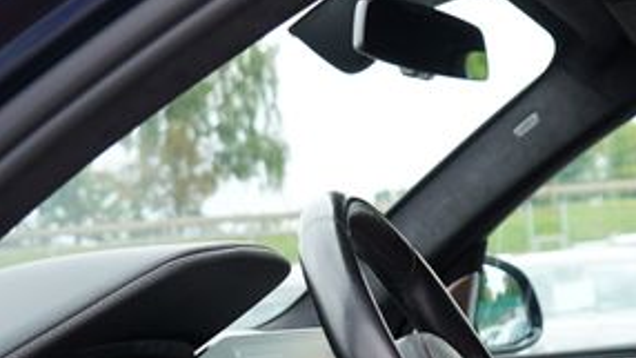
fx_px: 1518
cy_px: 461
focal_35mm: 90
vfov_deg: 13.0
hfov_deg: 21.5
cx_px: 816
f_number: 4
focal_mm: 24
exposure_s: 1/50
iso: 100
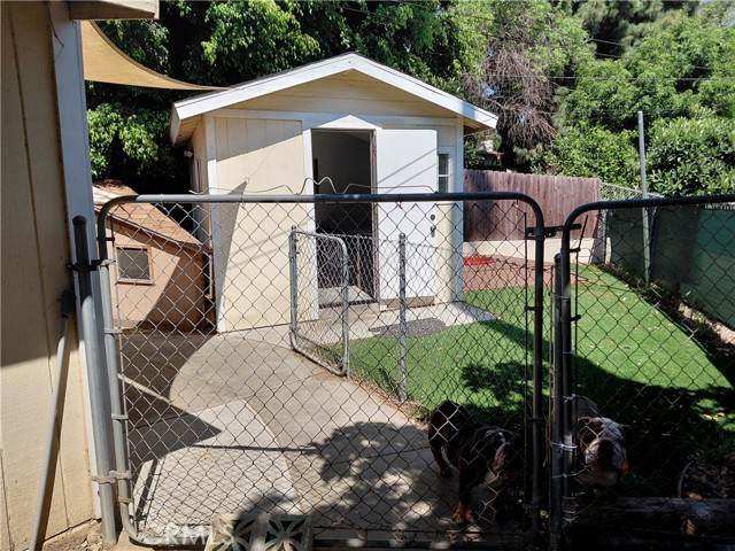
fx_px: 531
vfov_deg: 54.9
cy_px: 276
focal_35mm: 25
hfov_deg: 69.4
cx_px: 368
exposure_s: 1/2996
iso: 50
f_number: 1.8
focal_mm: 4.69
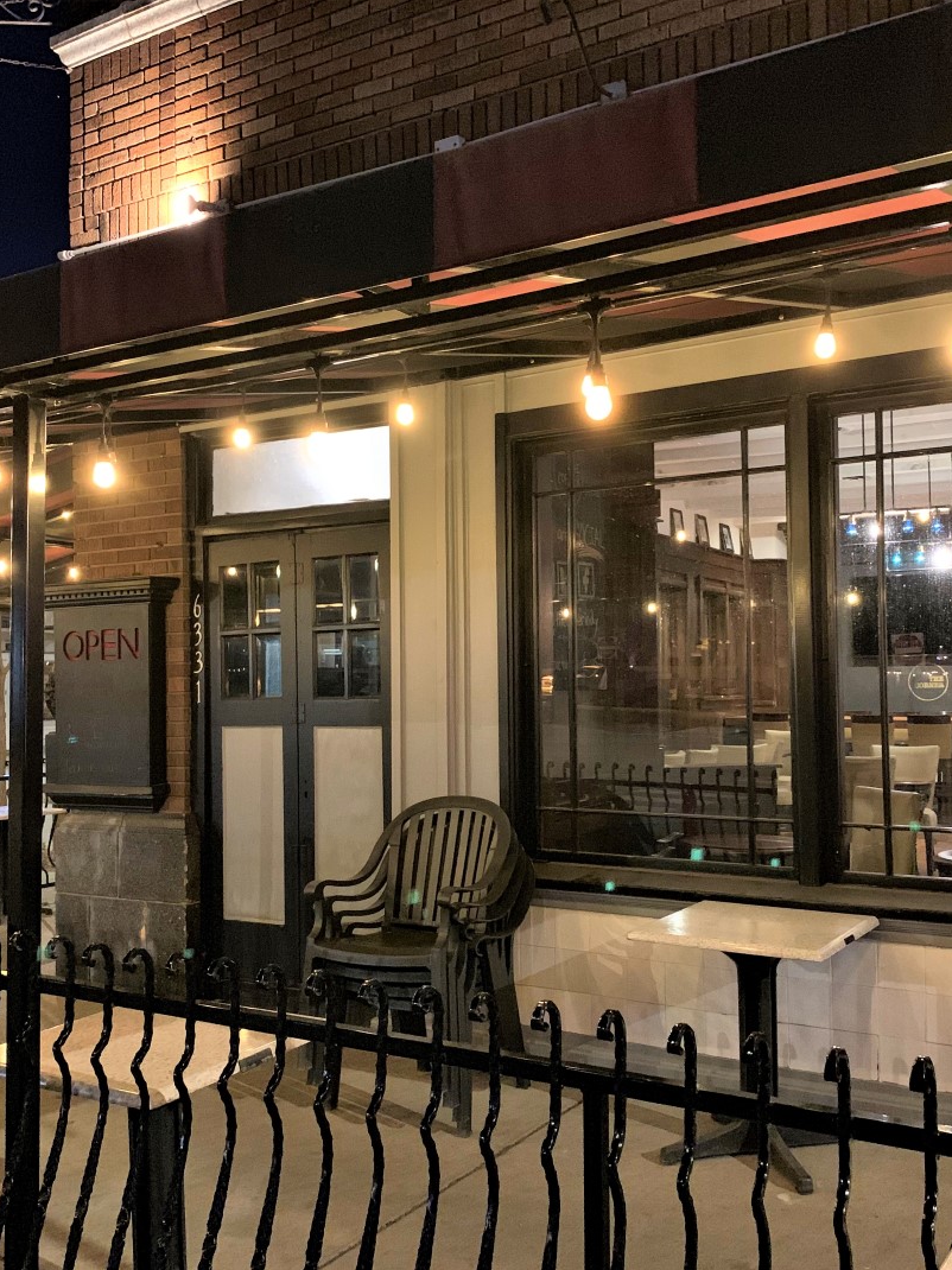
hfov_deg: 40.7
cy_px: 640
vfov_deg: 52.6
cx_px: 489
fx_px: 1284
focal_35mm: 35
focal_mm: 4.25
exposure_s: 1/20
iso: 800
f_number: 1.8
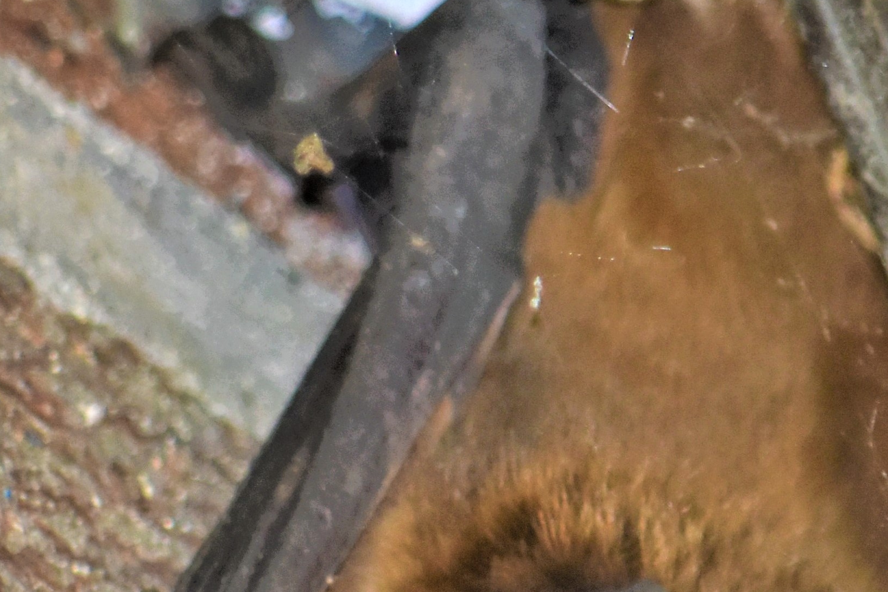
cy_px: 529
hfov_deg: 2.1
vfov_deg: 1.4
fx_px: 23680
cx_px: 605
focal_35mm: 960
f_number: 5.6
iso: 800
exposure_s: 1/100
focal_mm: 300
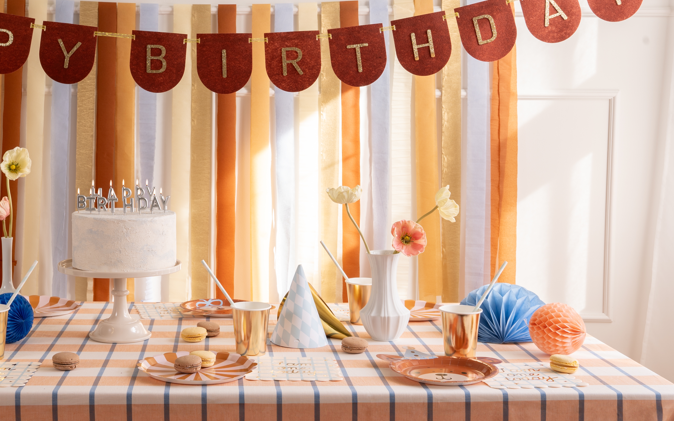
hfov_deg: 36.4
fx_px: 1010
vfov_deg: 23.5
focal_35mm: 55
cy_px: 146
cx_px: 205
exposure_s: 1/6
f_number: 11
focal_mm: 37
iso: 100
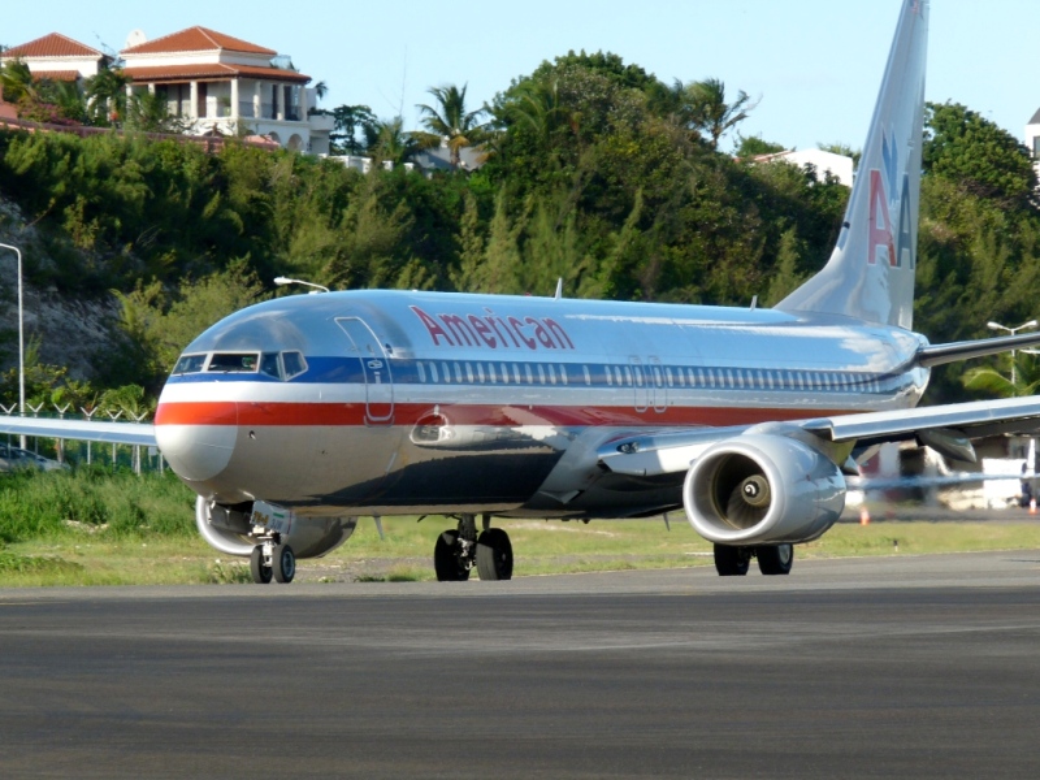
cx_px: 520
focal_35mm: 247
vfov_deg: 6.0
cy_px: 390
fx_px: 7421
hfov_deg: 8.0
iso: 100
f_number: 5.6
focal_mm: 44
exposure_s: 1/400
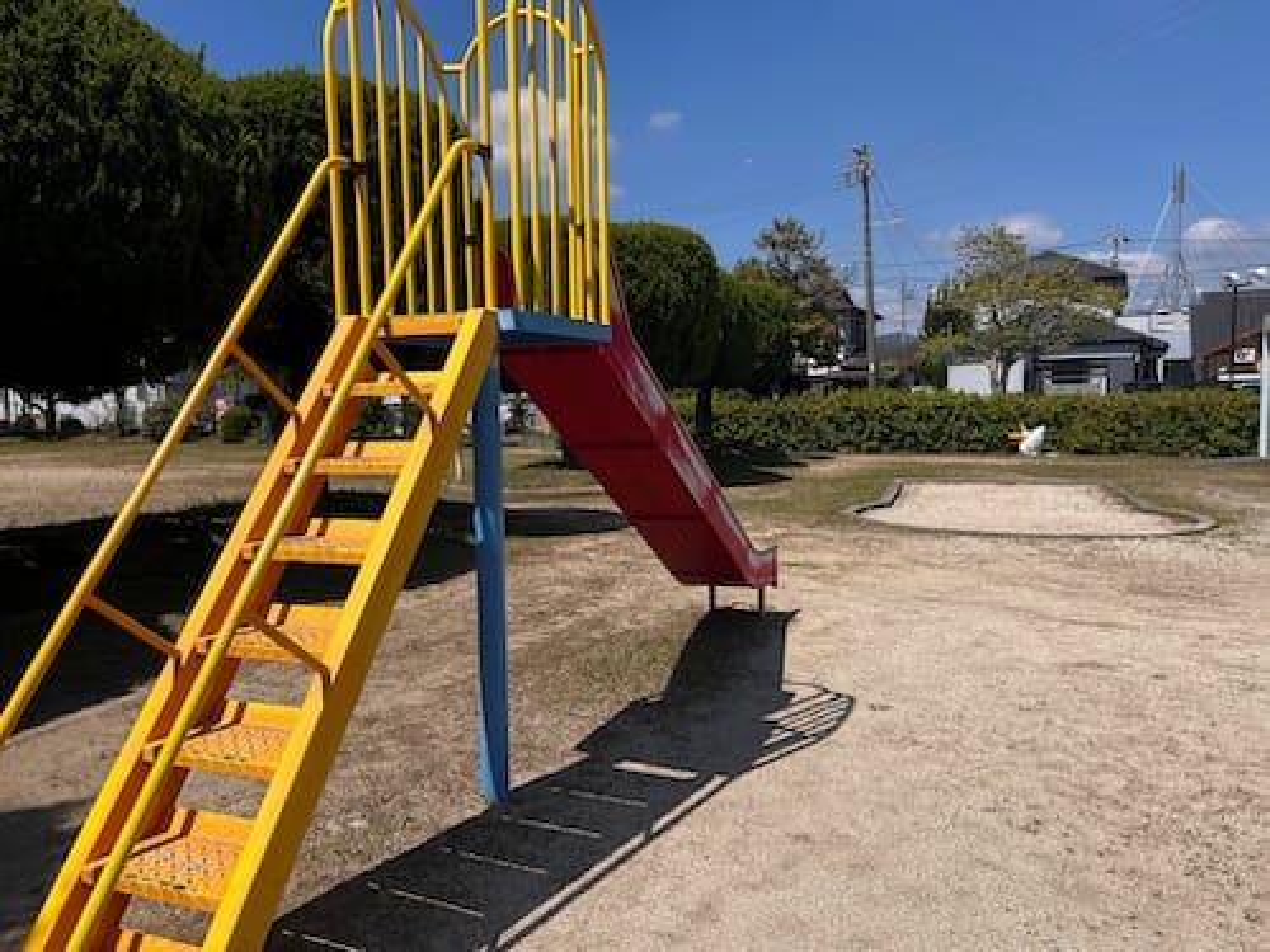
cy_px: 476
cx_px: 635
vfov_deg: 53.1
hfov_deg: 67.3
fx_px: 954
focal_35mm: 26
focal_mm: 5.7
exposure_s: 1/5587
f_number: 1.5
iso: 50
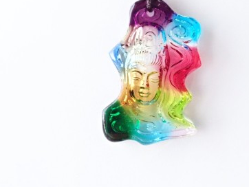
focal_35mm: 53
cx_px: 157
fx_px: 381
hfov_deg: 35.9
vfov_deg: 27.4
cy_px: 63
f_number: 3.2
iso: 800
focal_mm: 5.5
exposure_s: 1/80
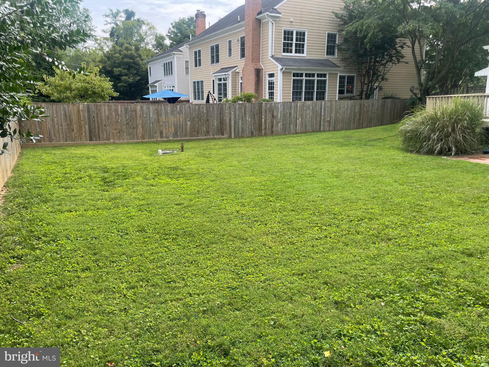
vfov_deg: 53.1
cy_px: 184
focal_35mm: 26
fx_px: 367
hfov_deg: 67.3
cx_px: 244
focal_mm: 4.2
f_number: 1.6
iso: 32
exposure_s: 1/955
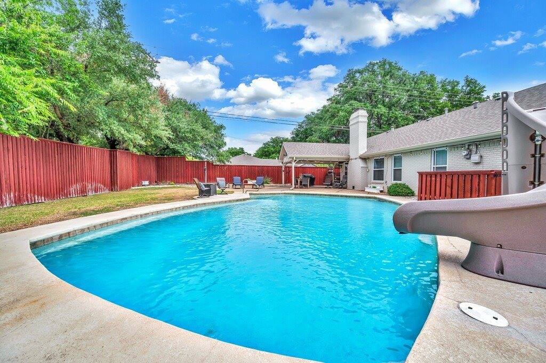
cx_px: 273
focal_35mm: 14
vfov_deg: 81.1
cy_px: 182
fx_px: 212
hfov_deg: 104.3
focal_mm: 14
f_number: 8
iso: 100
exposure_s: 1/200
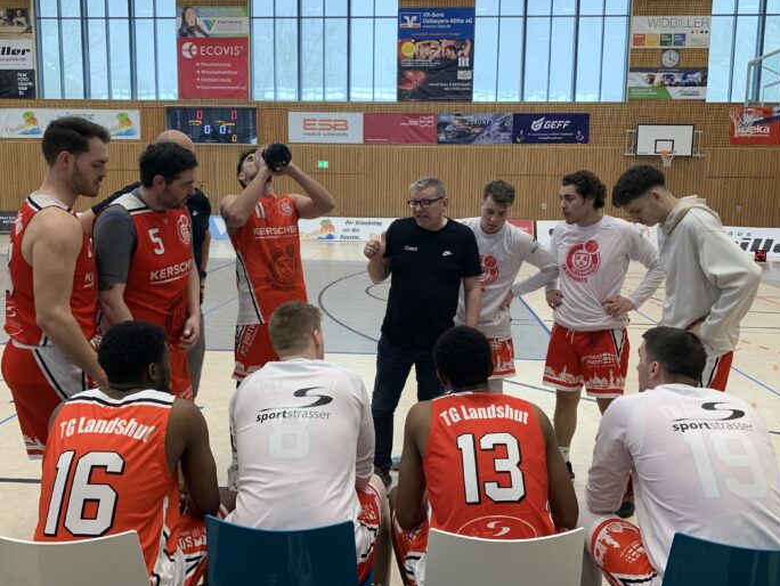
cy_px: 276
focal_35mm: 28
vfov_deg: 49.8
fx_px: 631
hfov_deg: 63.4
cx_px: 384
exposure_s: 1/101
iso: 100
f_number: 1.8
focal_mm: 4.25
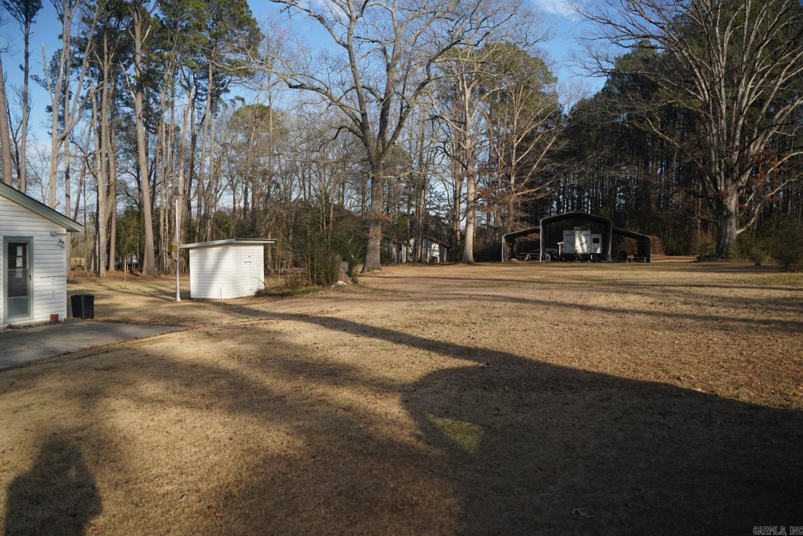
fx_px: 647
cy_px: 268
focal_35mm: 29
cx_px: 402
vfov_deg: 45.0
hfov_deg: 63.6
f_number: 2.8
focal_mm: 29
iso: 800
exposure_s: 1/8000
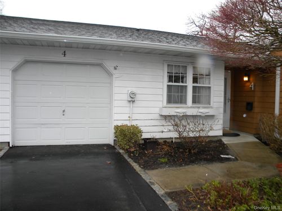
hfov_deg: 63.4
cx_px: 141
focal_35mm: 28
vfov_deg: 49.7
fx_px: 228
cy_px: 106
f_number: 3.5
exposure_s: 1/99.2
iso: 80
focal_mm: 5
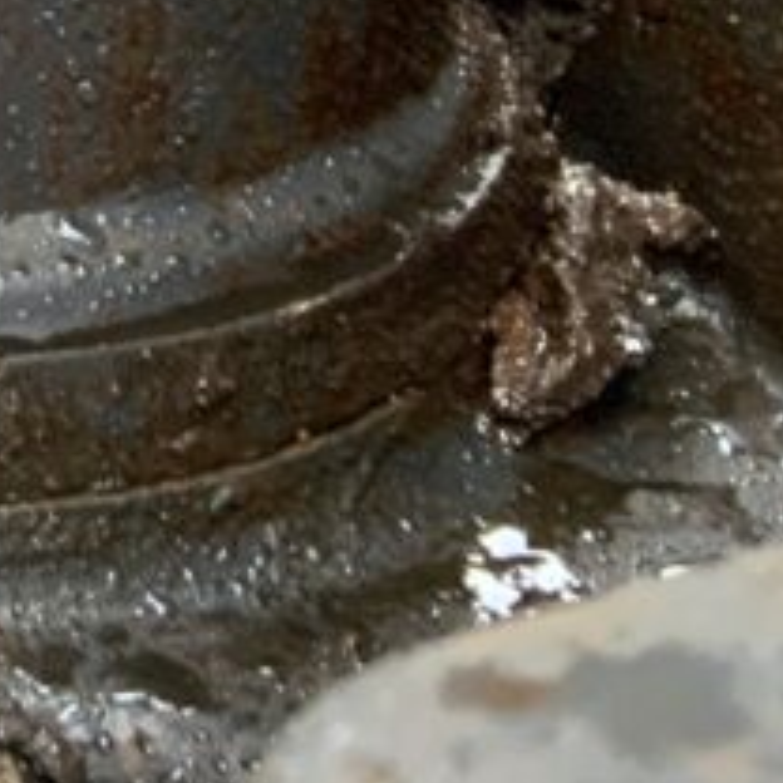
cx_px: -779
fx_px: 3224
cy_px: -572
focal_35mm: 126
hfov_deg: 12.3
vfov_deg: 12.7
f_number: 1.8
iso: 80
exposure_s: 1/60
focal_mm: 3
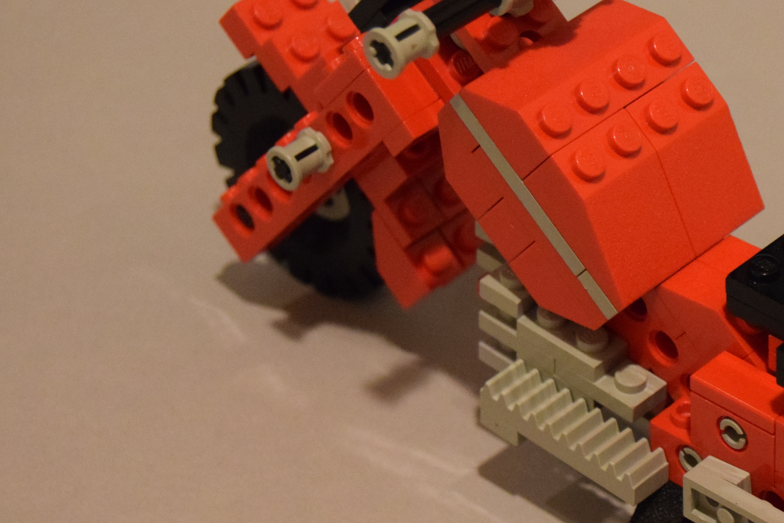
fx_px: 3352
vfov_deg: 8.9
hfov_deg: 13.2
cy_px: 278
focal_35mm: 154
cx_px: 706
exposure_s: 1/60
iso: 4000
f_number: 5.6
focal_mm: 55
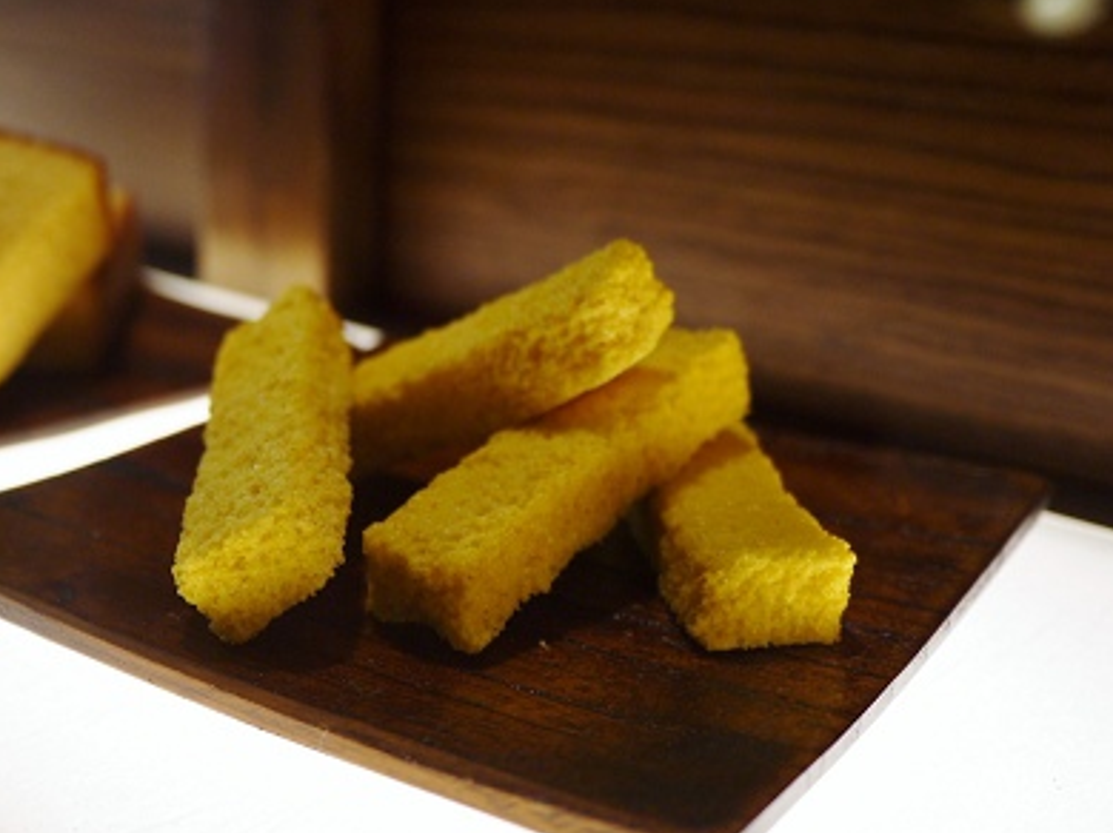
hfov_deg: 40.1
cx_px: 271
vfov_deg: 31.5
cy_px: 394
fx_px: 1478
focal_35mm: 46
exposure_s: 1/80
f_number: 2.5
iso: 100
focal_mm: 14
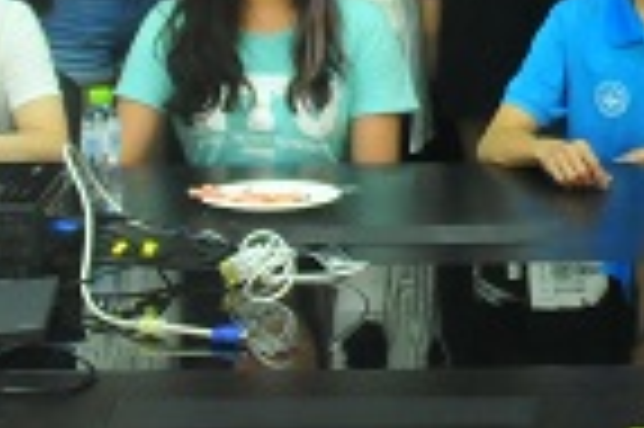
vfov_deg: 7.5
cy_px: -360
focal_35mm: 176
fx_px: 3145
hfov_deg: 11.4
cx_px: 788
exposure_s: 1/30
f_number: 3.5
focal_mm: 28
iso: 1000
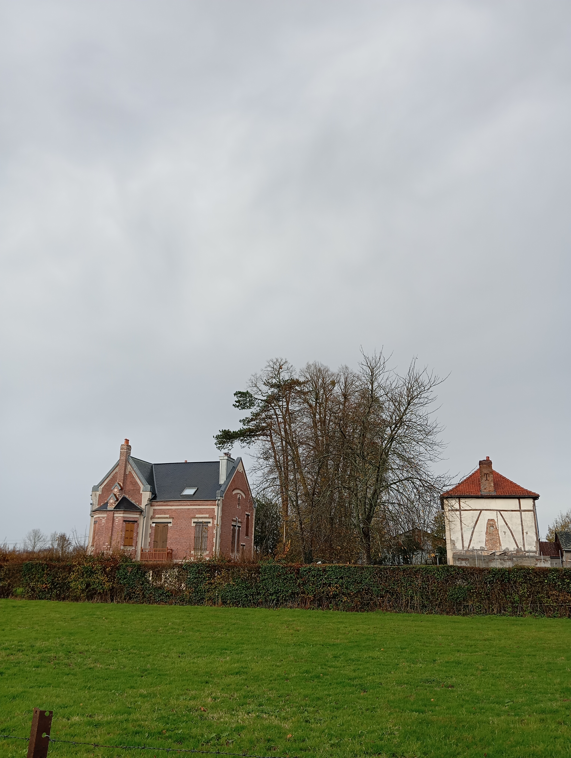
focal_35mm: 51
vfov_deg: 37.4
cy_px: 379
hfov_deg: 28.6
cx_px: 286
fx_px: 1119
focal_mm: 4.22
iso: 110
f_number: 1.8
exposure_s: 1/157
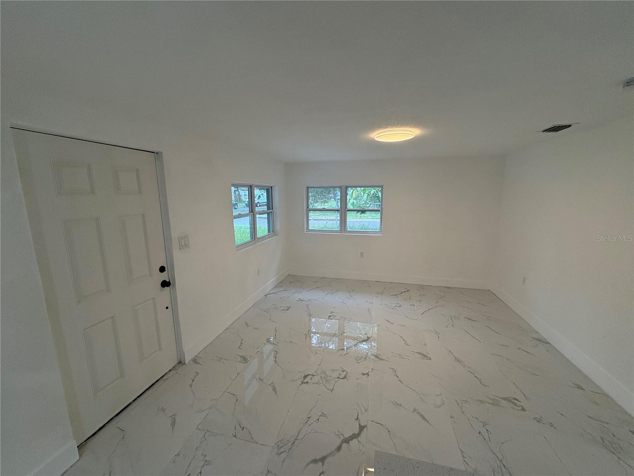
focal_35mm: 14
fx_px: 256
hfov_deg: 102.1
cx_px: 317
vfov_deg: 85.7
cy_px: 238
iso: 100
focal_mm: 2.22
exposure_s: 1/128
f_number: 2.2
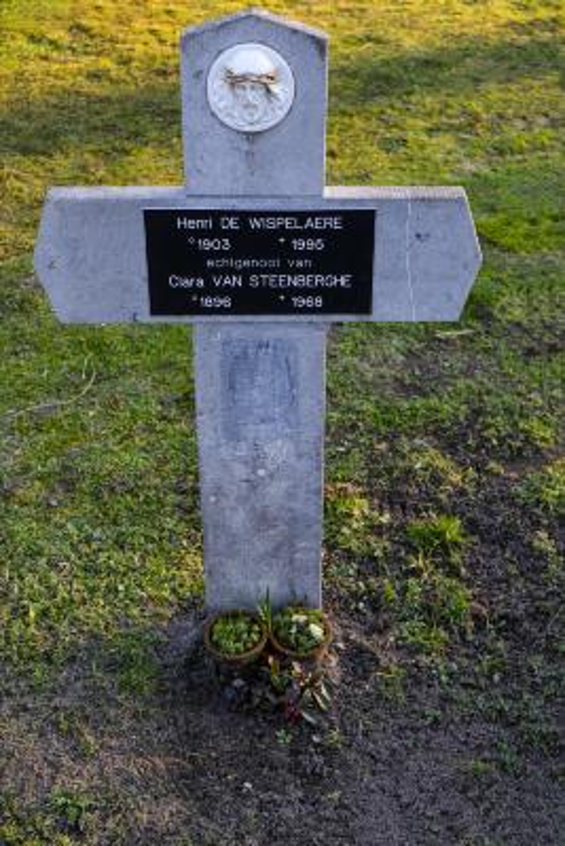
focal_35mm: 47
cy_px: 423
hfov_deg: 28.7
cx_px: 282
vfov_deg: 41.9
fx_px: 1105
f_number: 4
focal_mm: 31.5
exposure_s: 1/150
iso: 200
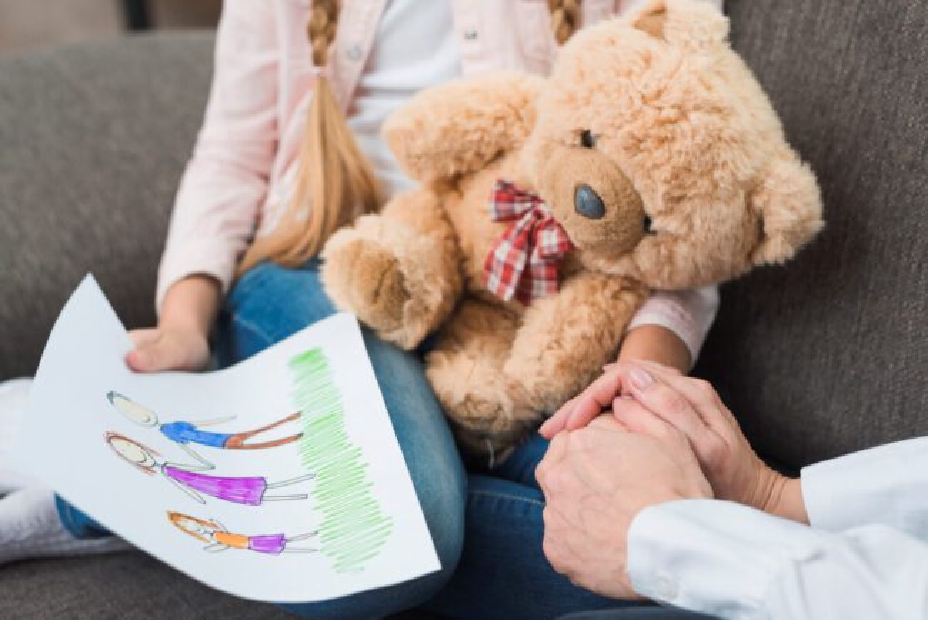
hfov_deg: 39.6
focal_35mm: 50
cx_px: 464
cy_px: 310
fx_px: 1289
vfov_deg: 27.0
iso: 320
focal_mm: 50
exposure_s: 1/160
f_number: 3.5
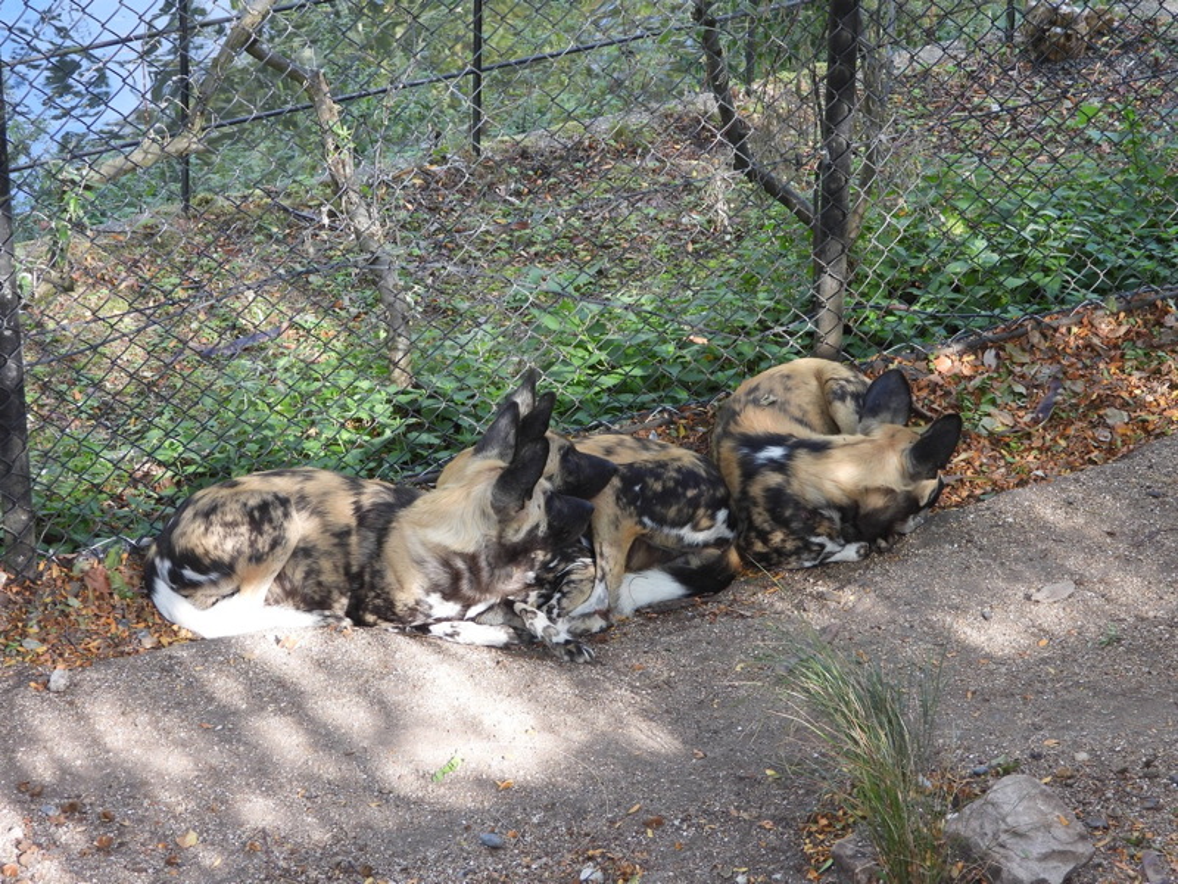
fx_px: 4594
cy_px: 442
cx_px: 589
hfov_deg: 14.6
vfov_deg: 11.0
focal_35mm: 135
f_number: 4
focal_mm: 24.3
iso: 100
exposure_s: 1/60
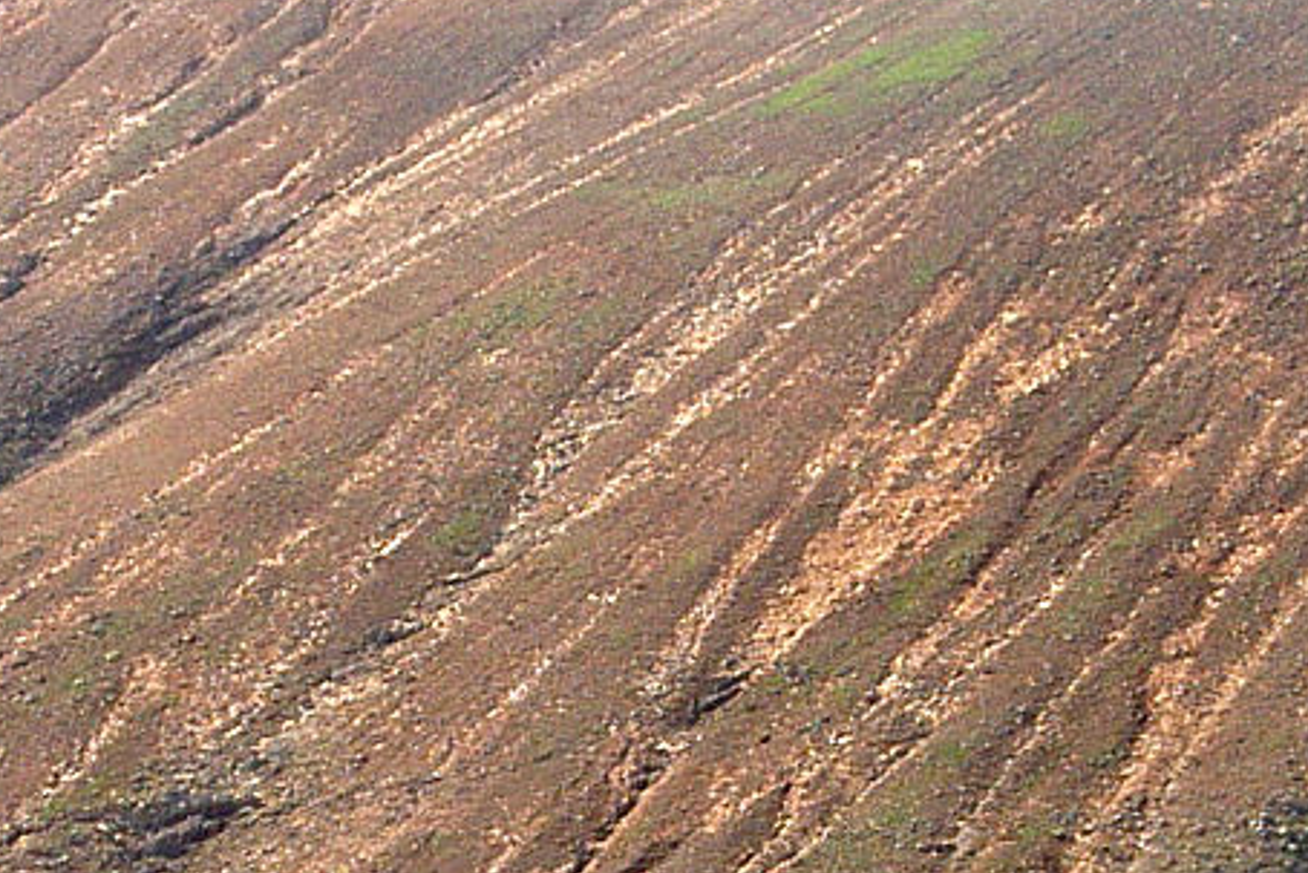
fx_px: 7487
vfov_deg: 6.6
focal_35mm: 206
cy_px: 1072
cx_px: 372
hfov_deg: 10.0
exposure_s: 1/400
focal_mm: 12.4
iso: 50
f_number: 4.2
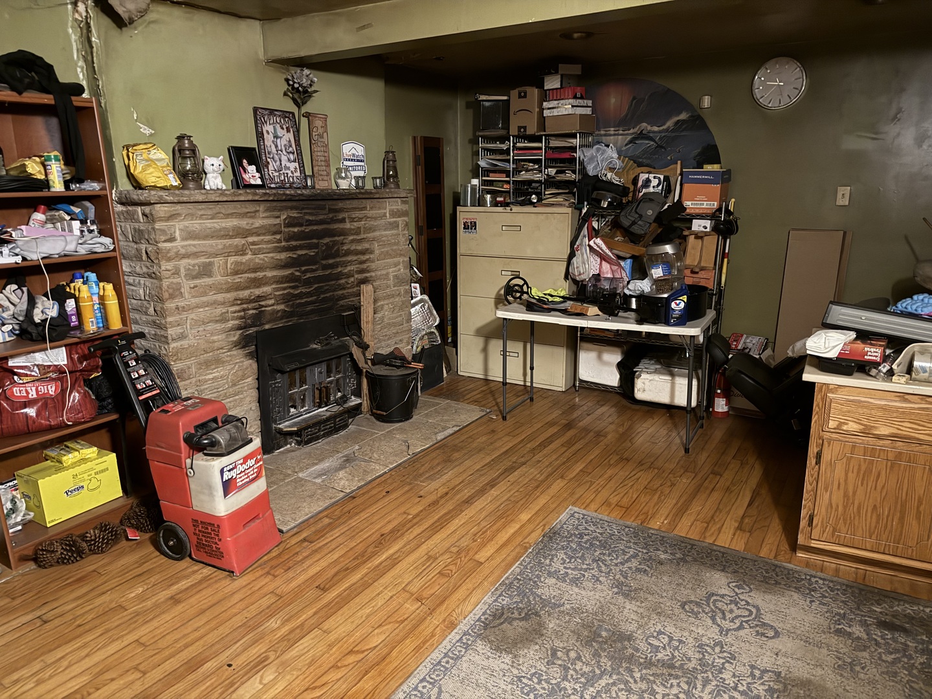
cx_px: 466
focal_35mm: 24
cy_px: 350
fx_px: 646
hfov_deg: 71.6
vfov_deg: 56.8
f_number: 1.78
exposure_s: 1/15
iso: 1000
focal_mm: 6.76
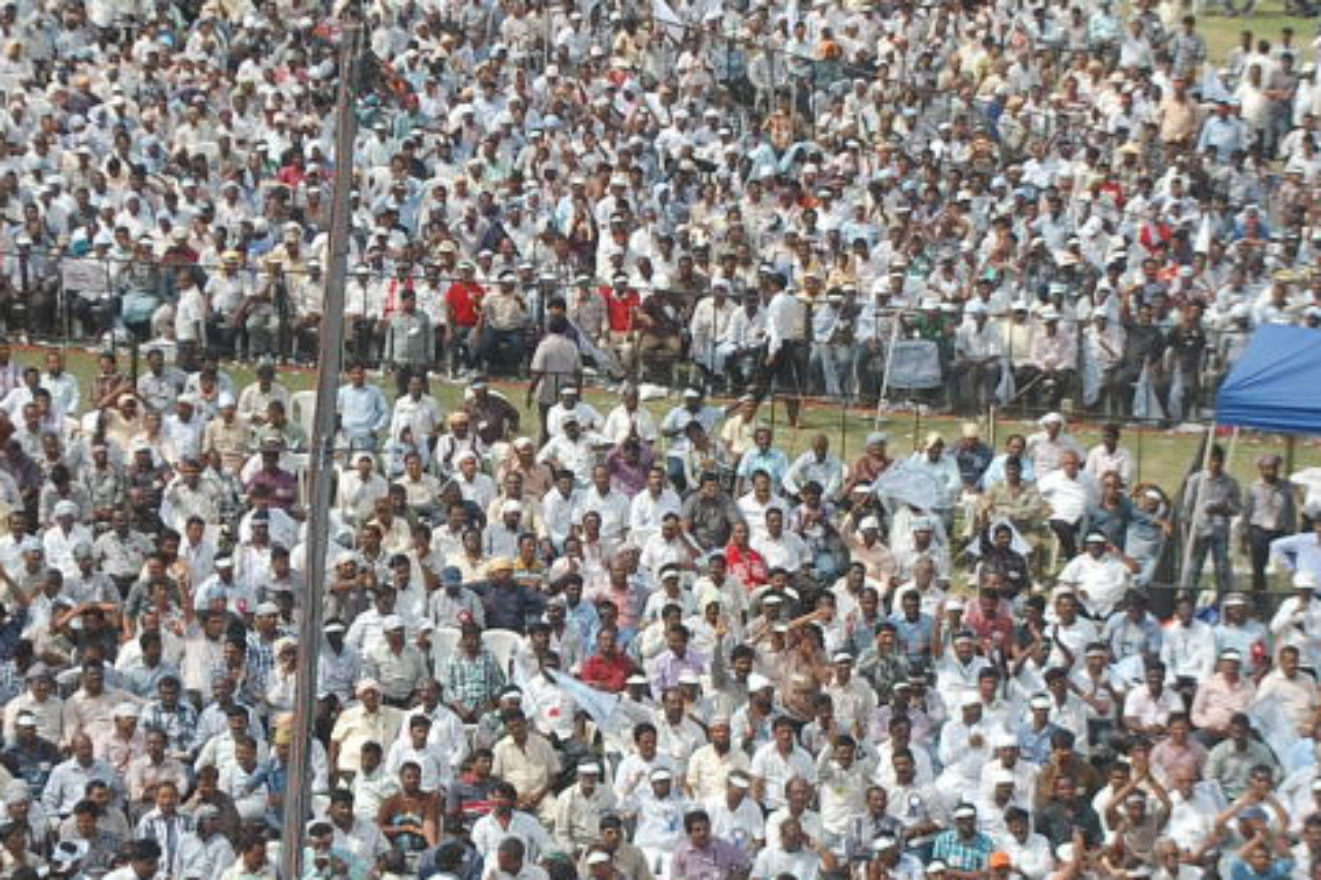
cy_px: 534
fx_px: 4660
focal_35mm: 127
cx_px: 692
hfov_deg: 16.1
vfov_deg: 10.8
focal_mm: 40
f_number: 9
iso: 400
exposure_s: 1/320
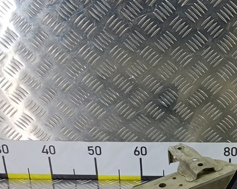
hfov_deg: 27.9
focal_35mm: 65
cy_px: 163
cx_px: 222
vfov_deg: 23.0
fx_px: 456
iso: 127
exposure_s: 1/50
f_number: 1.6
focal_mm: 4.11
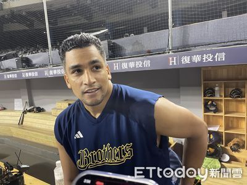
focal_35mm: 26
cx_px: 124
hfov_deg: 67.3
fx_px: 186
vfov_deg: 53.1
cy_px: 92
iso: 160
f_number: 1.6
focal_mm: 4.2
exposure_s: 1/60
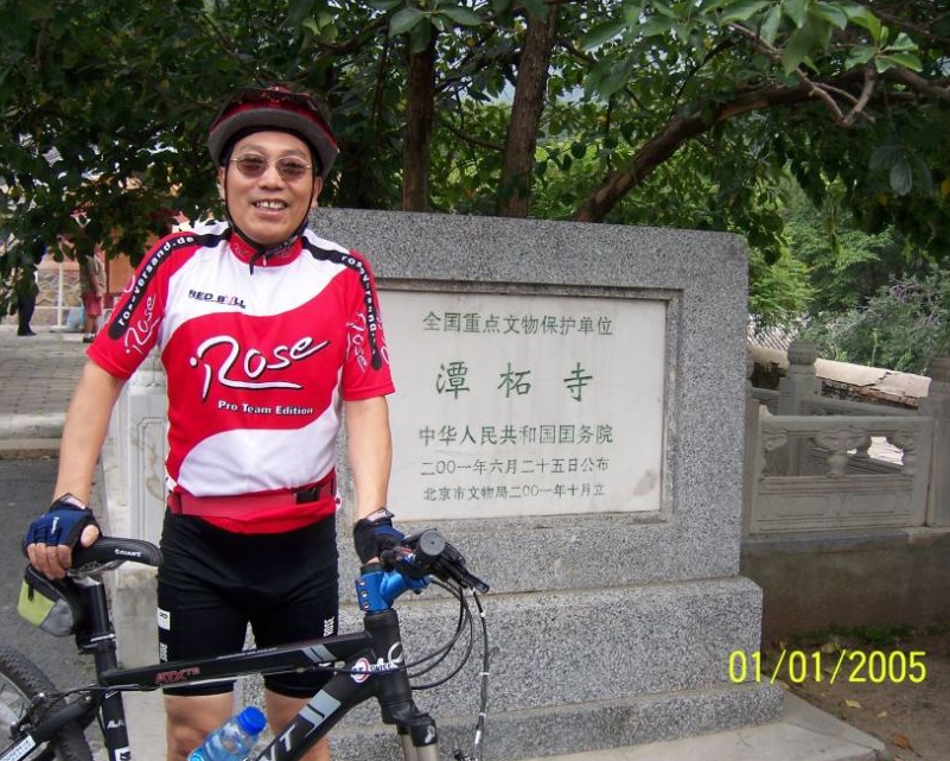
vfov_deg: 39.2
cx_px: 470
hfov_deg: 47.9
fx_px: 1069
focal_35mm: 38
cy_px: 383
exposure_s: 1/320
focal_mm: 6.2
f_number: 2.8
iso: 80
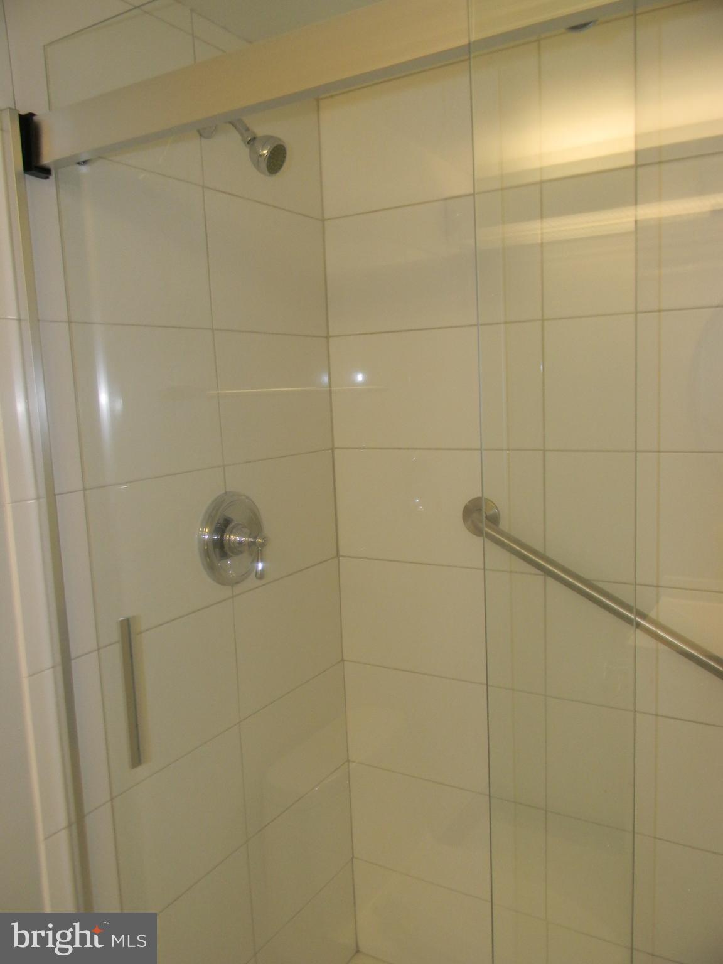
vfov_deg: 63.4
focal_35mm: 28
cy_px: 482
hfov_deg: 49.7
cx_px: 362
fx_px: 780
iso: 200
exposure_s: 1/26
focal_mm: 5
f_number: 3.5
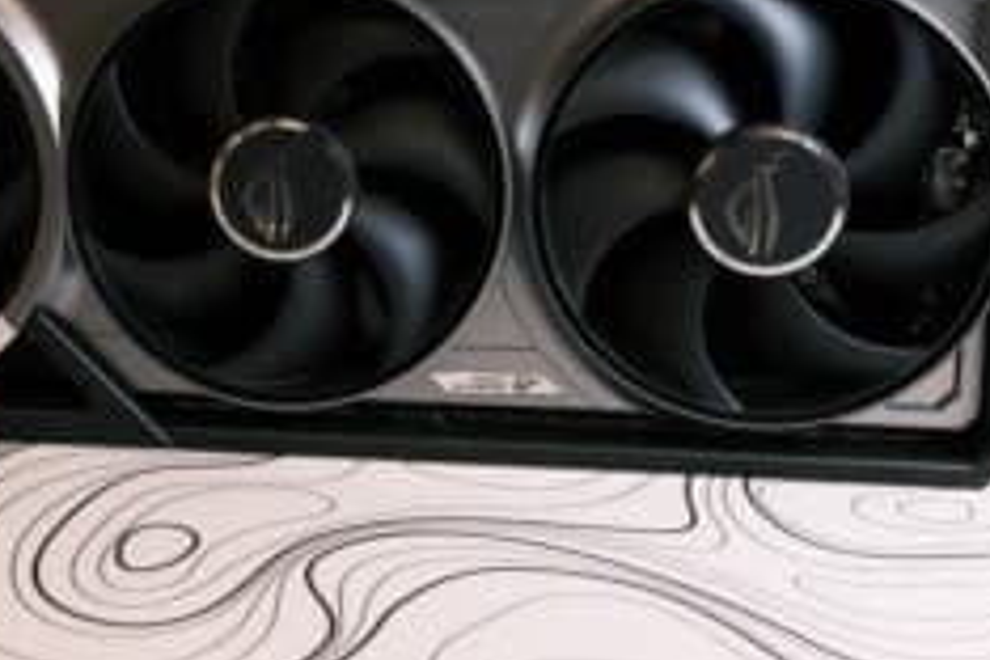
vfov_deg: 22.4
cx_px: 288
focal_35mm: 60
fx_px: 1650
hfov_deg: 32.9
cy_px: 157
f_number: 8
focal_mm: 24.1
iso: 3200
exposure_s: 1/60
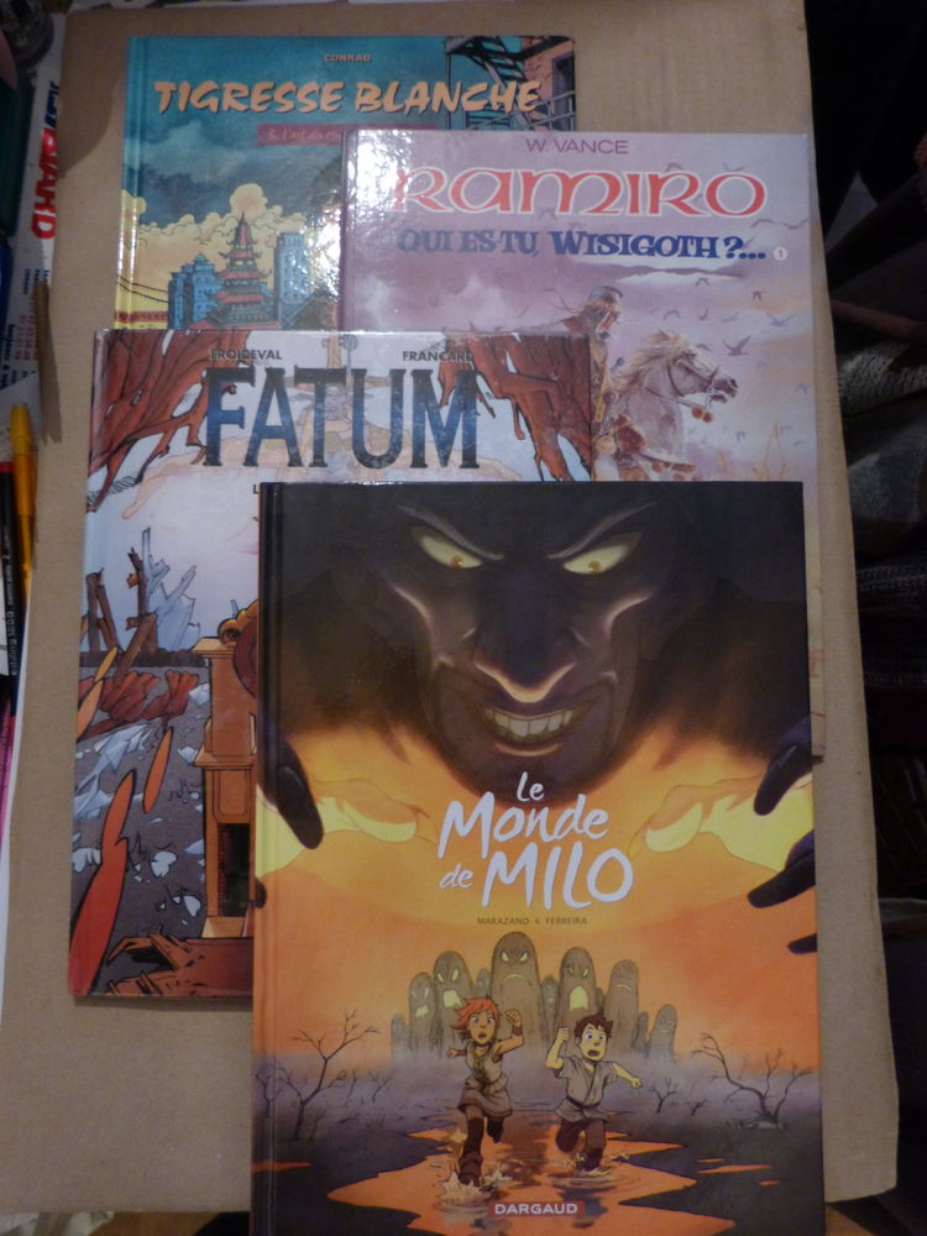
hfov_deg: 54.9
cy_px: 618
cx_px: 464
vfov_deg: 69.4
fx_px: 893
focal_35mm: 25
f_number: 2.8
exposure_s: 1/4
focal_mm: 4.5
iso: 400
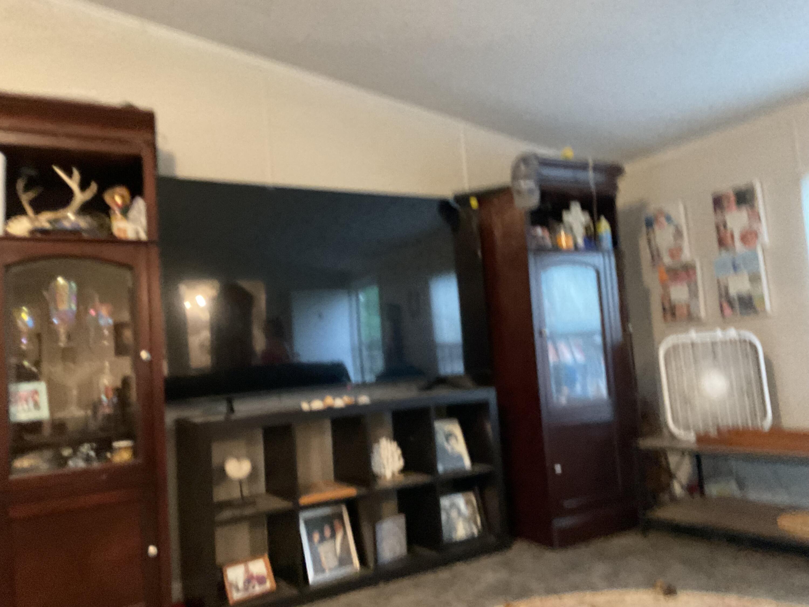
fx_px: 678
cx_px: 404
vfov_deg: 48.2
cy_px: 304
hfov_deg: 61.7
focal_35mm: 29
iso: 1000
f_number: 1.8
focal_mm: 3
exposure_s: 1/15
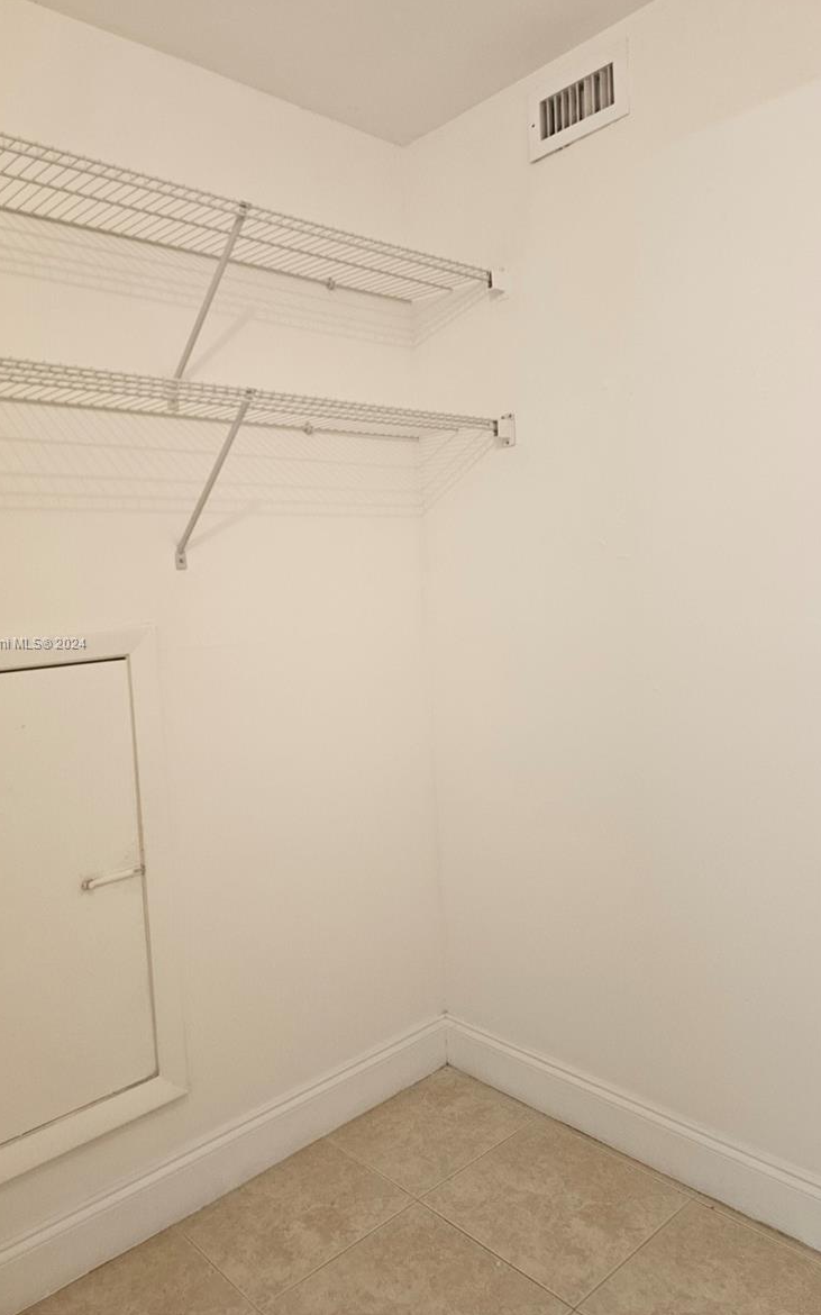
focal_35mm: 25
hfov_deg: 49.2
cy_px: 644
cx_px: 385
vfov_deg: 72.5
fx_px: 895
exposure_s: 1/120
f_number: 1.7
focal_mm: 6.3
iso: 200
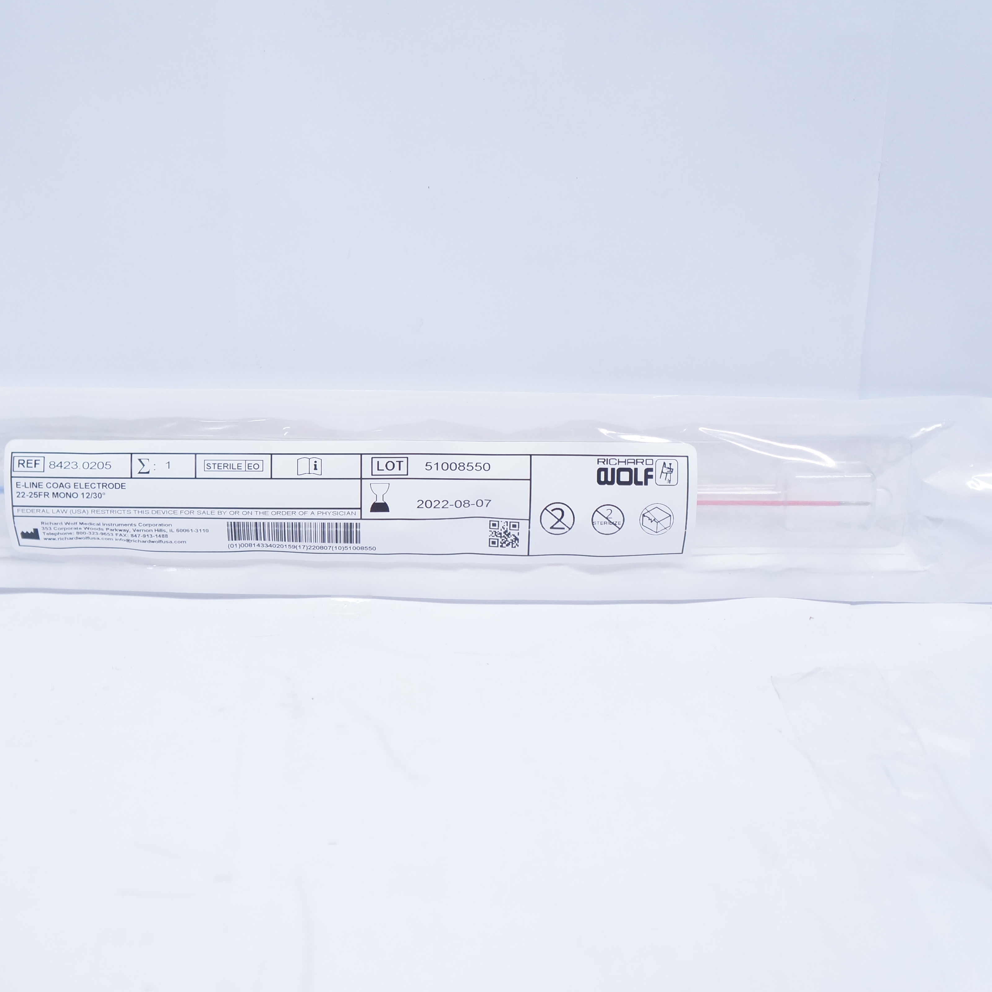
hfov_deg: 32.2
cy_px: 493
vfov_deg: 32.4
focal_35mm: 53
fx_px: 1707
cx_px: 369
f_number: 4
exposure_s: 1/125
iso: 800
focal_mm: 27
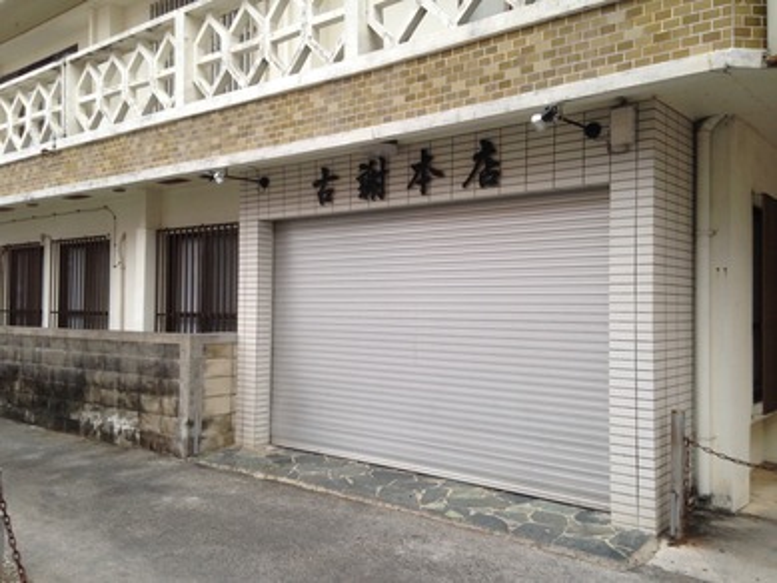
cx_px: 388
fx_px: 741
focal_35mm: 33
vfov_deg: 43.0
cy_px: 292
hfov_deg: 55.3
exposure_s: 1/30
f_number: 2.4
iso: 50
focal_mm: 4.12
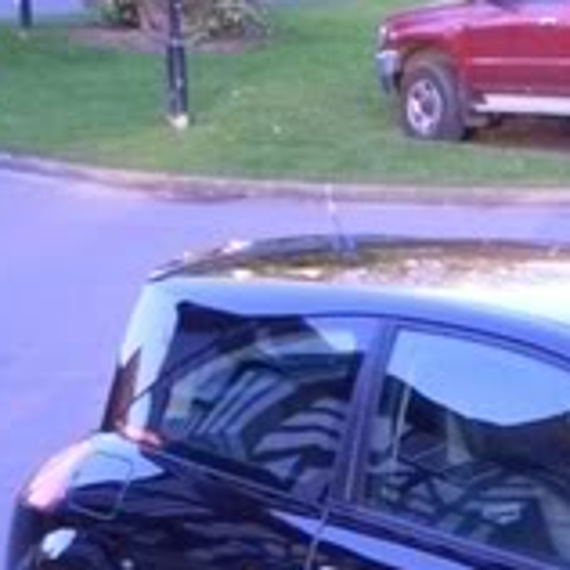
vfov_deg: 11.1
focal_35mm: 154
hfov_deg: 11.0
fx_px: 2869
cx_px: 819
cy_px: 689
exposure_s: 1/80
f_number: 4.3
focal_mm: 5.7
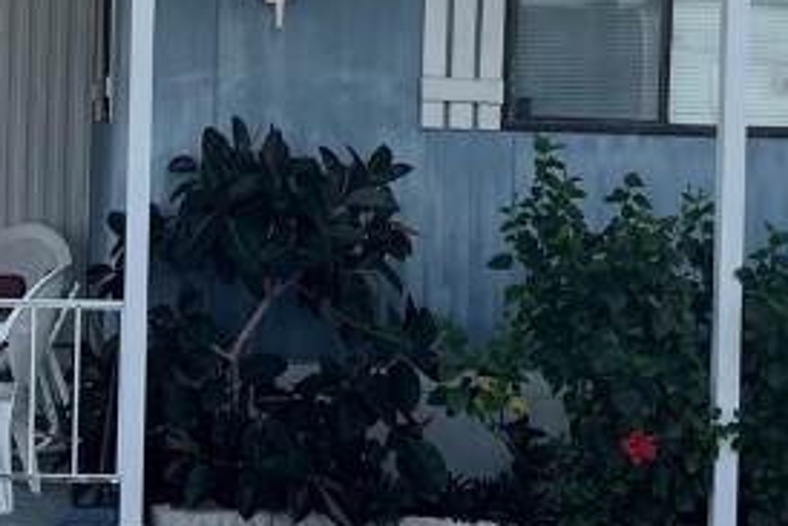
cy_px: 170
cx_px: 32
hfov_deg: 19.7
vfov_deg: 13.5
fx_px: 2212
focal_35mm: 101
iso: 32
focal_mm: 4.2
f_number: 1.6
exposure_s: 1/4292
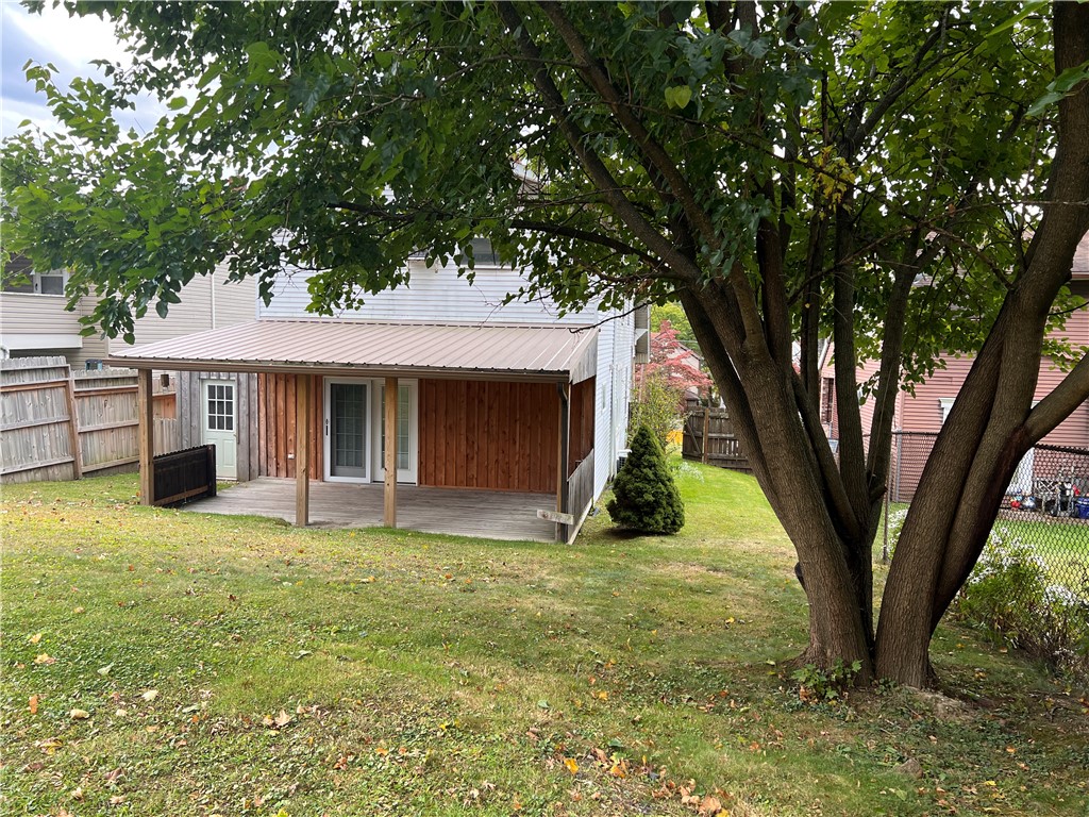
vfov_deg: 53.1
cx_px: 544
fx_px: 818
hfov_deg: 67.3
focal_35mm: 26
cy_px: 408
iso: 64
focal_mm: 5.7
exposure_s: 1/121
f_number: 1.5
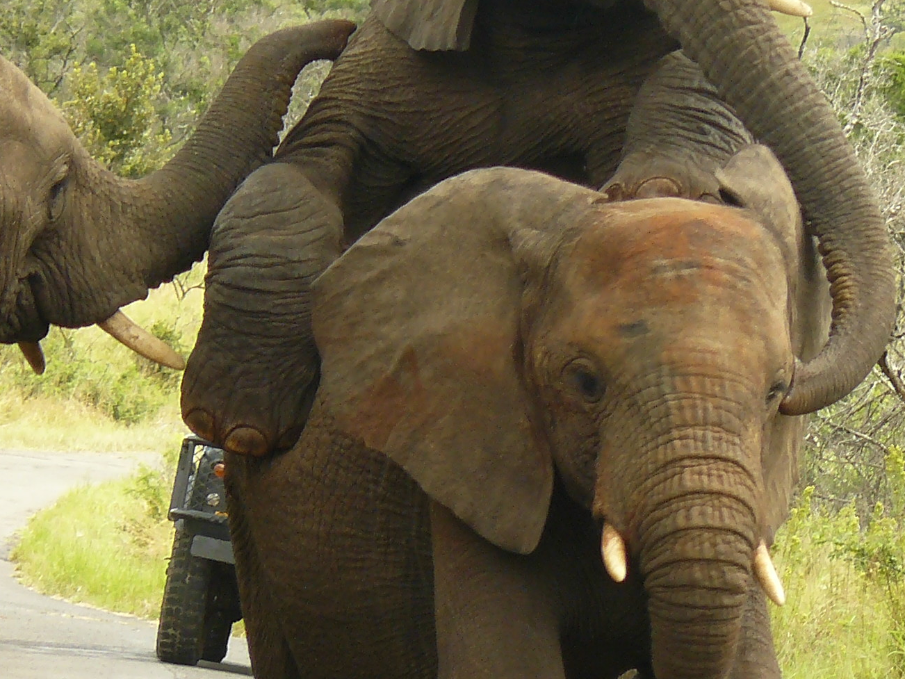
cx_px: 580
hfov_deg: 4.0
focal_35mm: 493
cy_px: 301
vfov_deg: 3.0
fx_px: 12891
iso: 100
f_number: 4
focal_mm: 34.8
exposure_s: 1/200
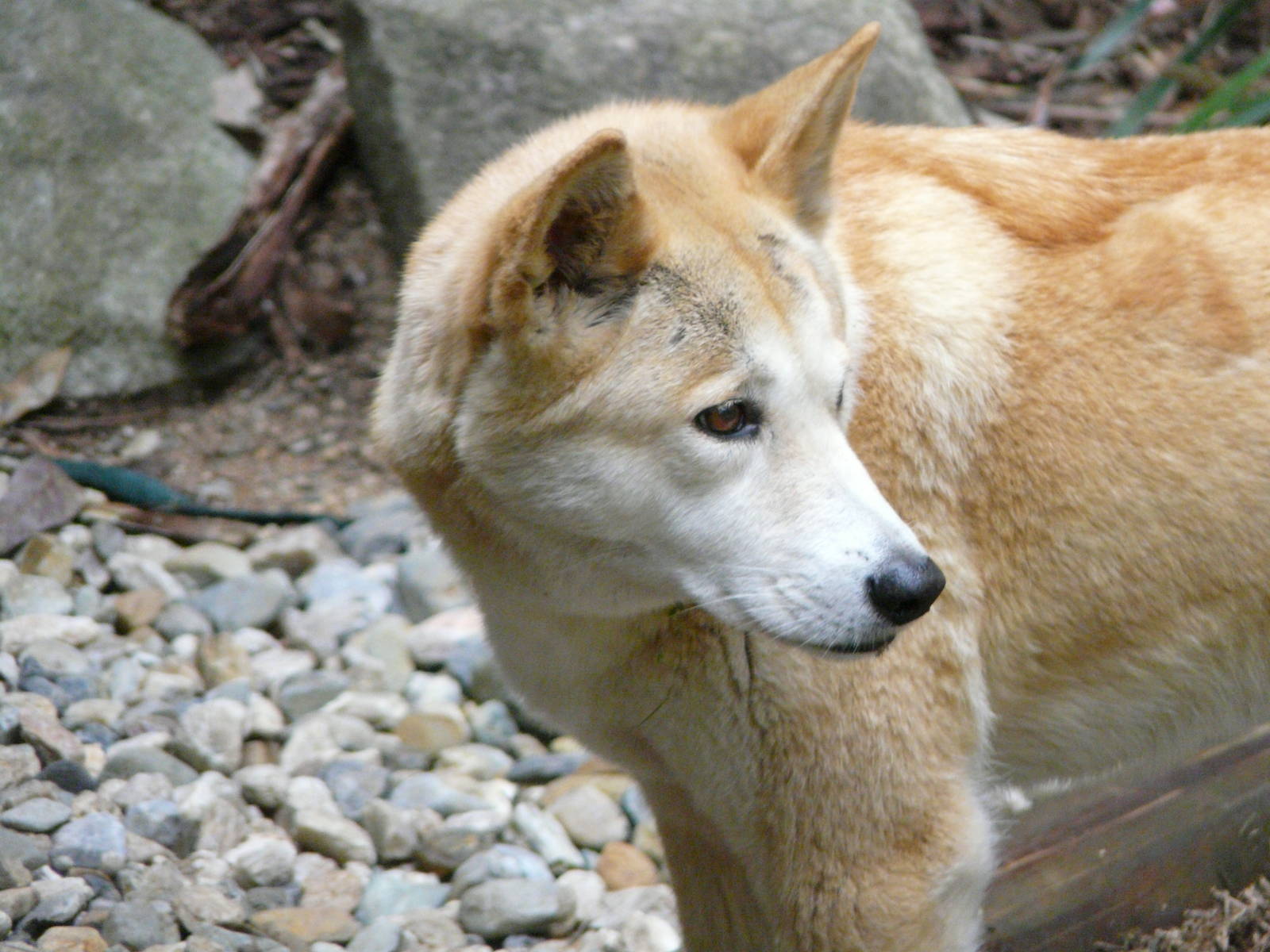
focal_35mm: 410
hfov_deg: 4.8
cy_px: 476
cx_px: 635
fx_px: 15042
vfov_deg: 3.6
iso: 400
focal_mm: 67.4
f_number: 3.6
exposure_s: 1/160
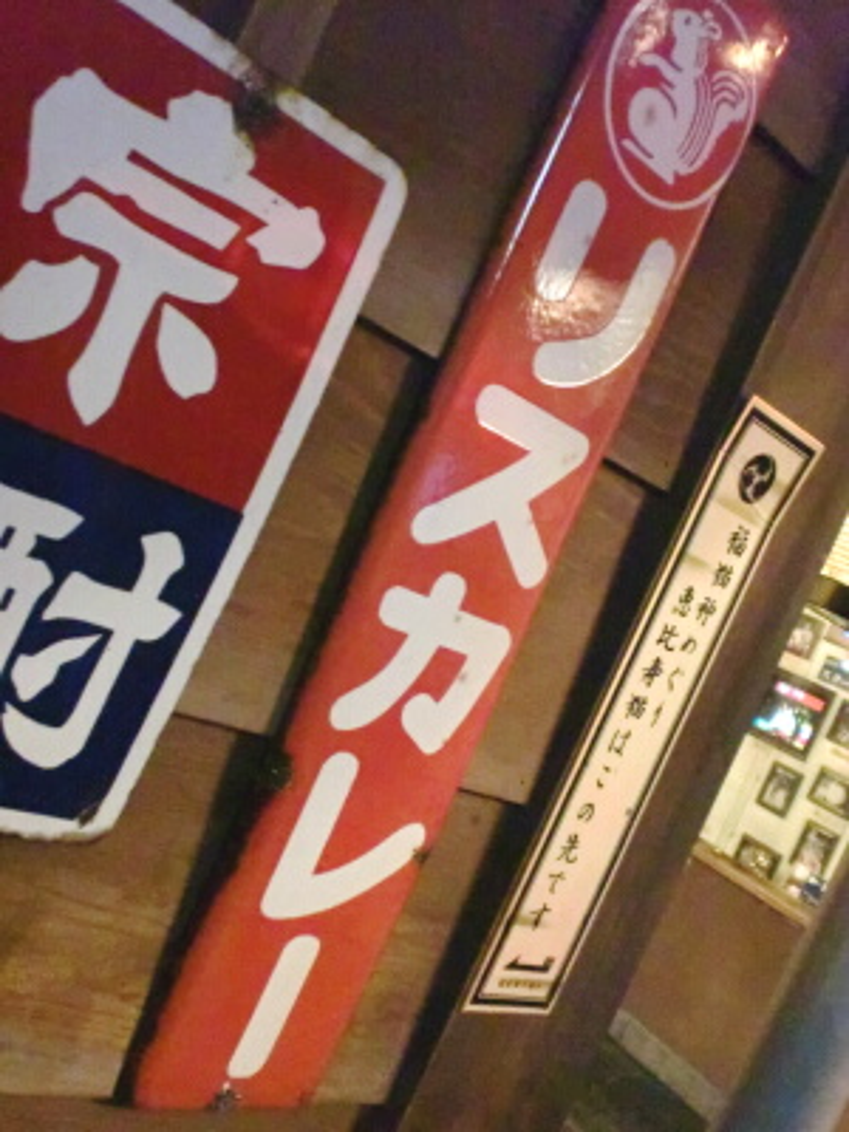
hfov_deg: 40.7
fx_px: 1145
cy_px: 566
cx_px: 424
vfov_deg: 52.6
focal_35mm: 35
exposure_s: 1/25
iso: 1600
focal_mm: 6.3
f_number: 3.1
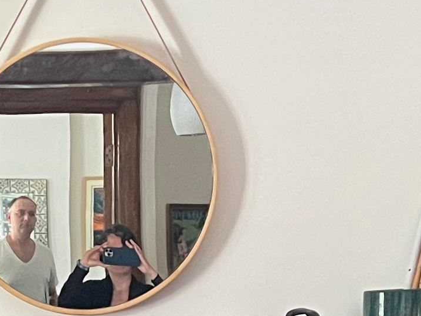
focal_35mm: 146
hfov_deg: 13.5
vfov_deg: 9.7
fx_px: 1776
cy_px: 533
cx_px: 108
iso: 500
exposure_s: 1/60
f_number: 1.5
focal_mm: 5.7
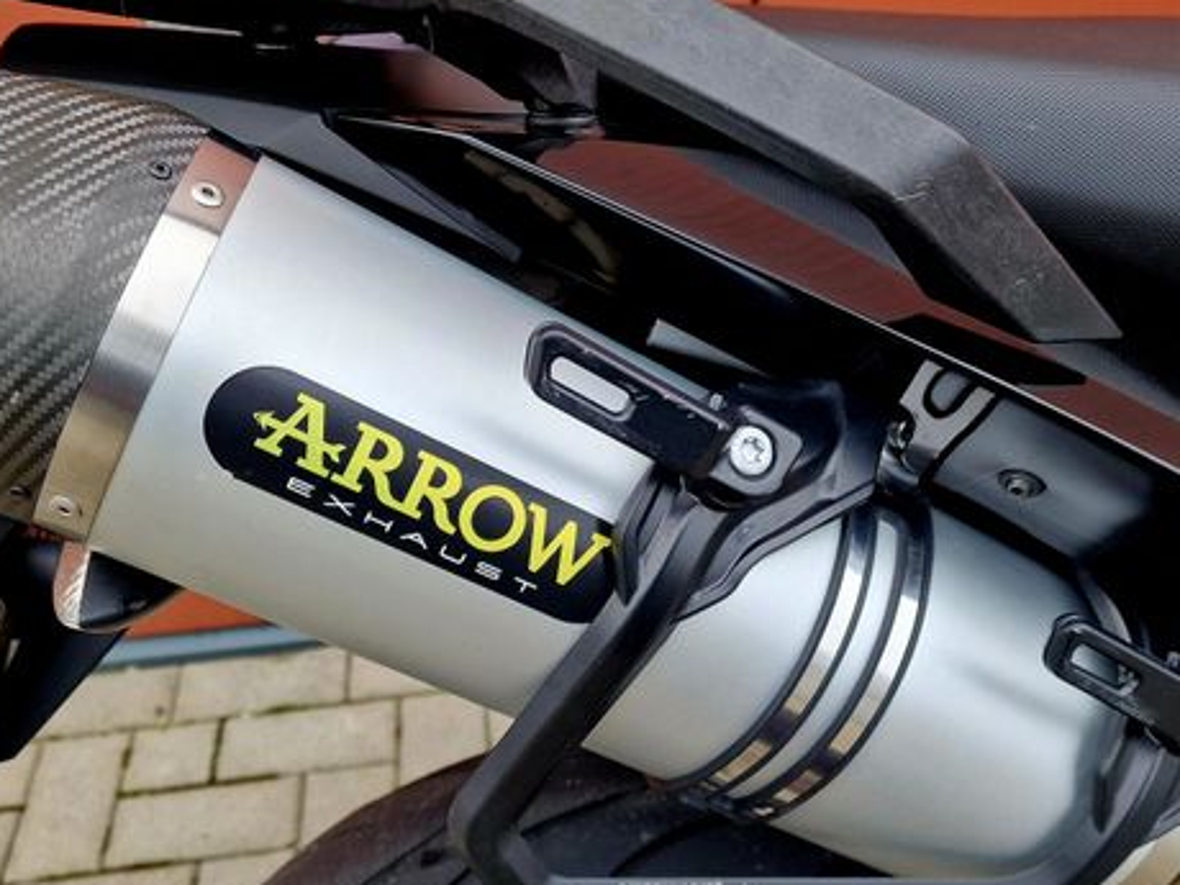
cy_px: 451
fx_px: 1091
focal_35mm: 32
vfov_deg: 44.2
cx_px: 646
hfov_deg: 56.7
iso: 100
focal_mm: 6.4
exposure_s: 1/182
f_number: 1.8
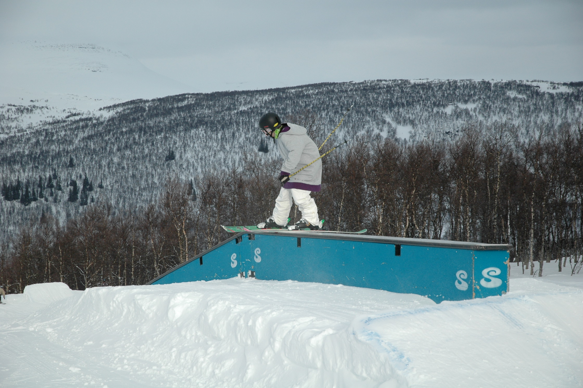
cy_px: 194
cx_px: 292
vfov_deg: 16.5
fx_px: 1334
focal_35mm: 82
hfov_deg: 24.6
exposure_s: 1/1250
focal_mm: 55
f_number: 5.3
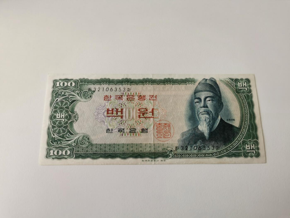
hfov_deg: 65.3
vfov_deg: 51.4
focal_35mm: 27
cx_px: 145
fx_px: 226
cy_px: 109
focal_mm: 5.56
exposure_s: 1/101
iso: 50
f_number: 1.6
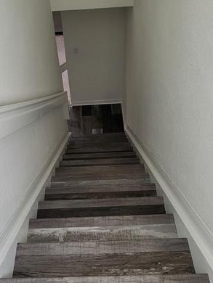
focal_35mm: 40
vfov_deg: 46.8
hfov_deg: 35.9
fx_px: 328
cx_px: 84
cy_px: 136
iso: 125
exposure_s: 1/120
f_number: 1.8
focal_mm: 4.25
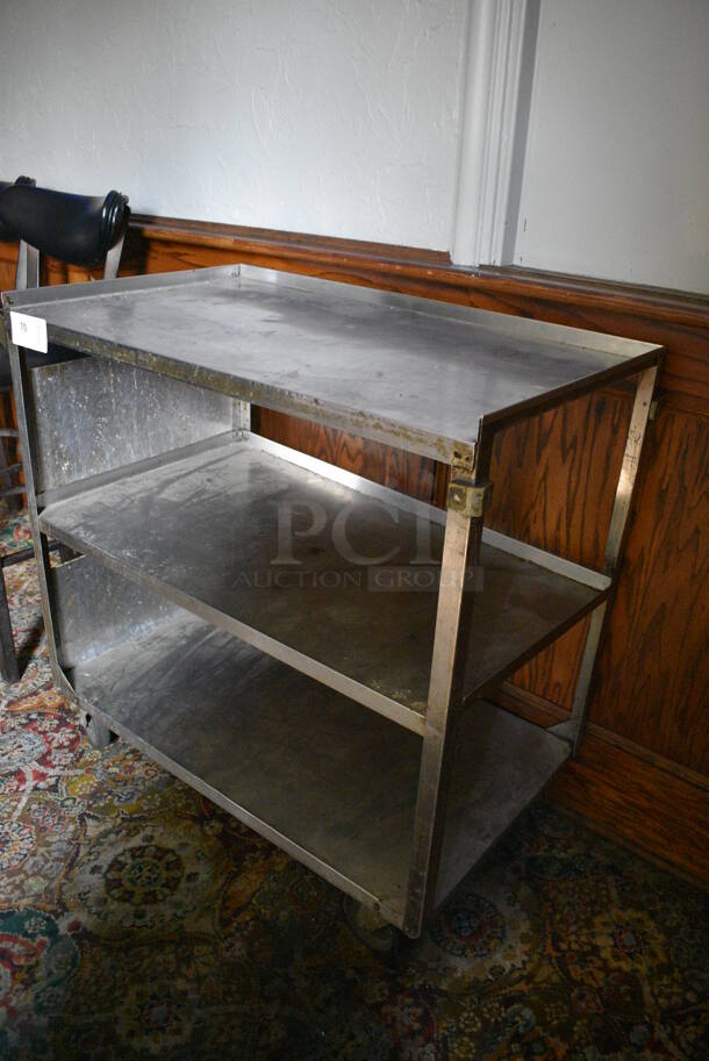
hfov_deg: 48.0
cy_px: 530
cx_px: 354
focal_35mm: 27
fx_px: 796
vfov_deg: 67.3
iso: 4500
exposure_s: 1/125
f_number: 3.5
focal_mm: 18
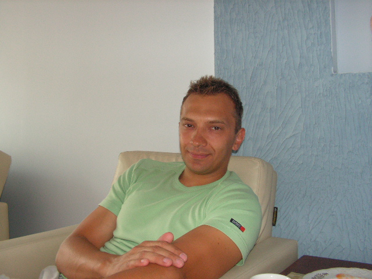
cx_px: 186
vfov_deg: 39.7
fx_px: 387
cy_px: 140
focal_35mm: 36
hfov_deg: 51.4
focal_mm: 6
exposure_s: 1/40
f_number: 3.2
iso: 160
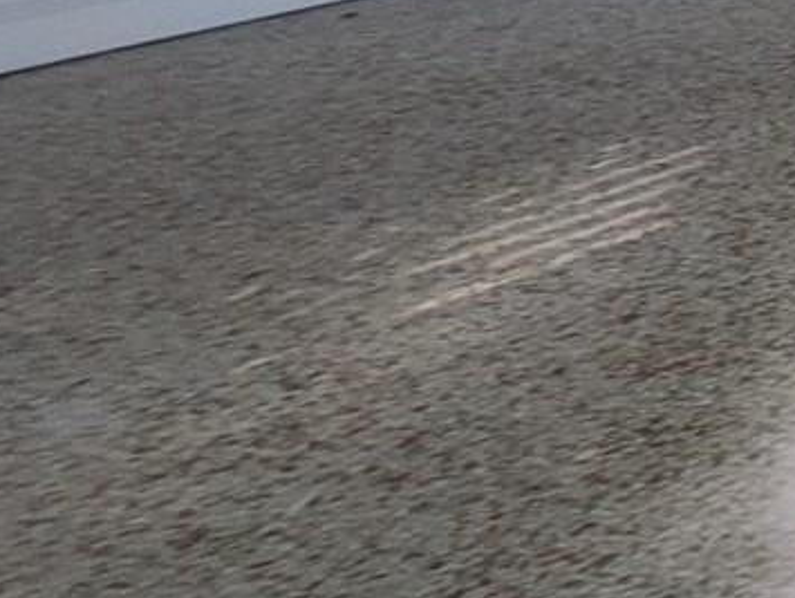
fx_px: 1448
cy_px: -511
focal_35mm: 63
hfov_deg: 17.8
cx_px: 1683
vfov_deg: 18.0
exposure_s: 1/146
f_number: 2.2
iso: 49
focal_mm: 1.83
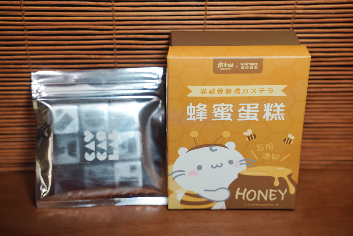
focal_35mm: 64
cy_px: 118
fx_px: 628
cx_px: 176
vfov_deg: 21.2
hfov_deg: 31.4
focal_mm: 64
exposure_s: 1/160
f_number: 4
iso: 800
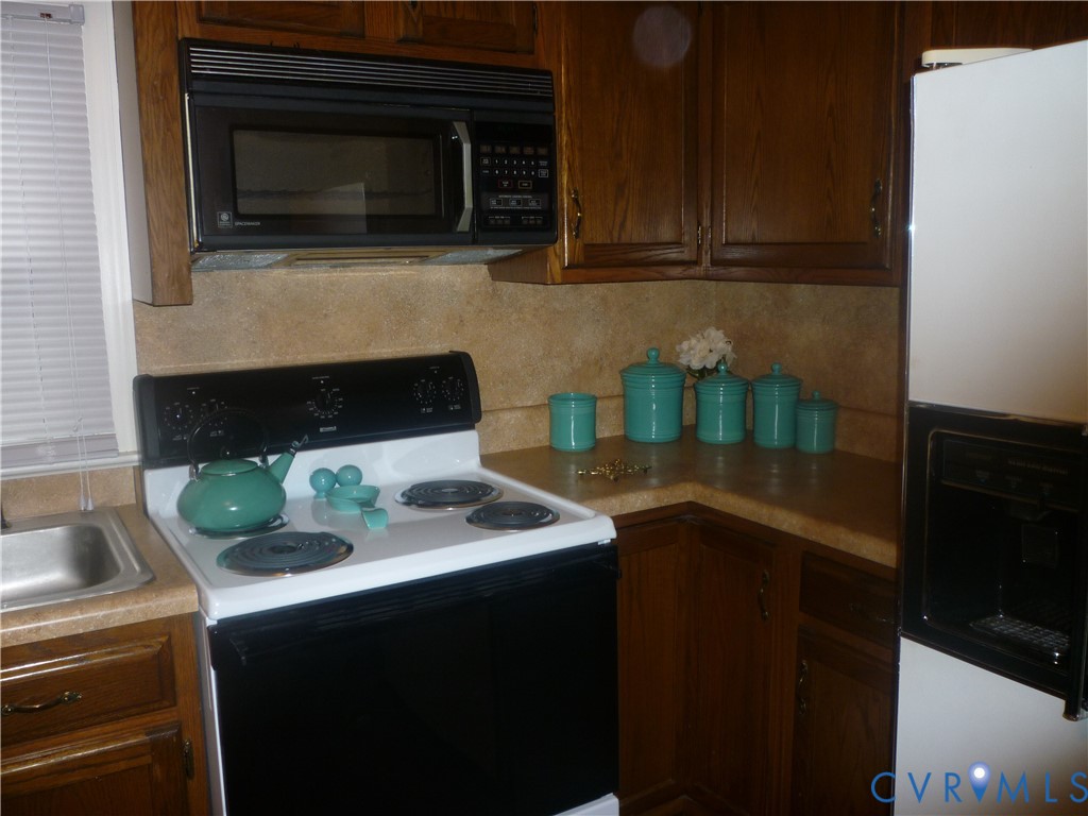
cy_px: 408
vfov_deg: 48.2
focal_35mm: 29
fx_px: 911
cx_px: 544
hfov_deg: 61.7
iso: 125
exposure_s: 1/30
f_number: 3.3
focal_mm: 5.2
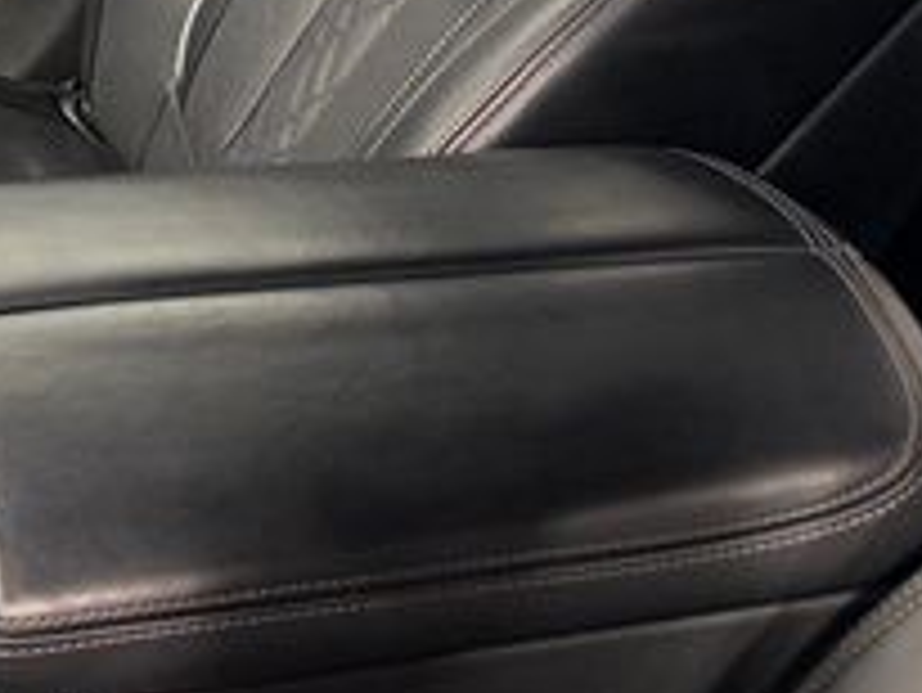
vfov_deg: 18.0
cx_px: -99
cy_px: -284
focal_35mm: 75
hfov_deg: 24.2
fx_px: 1999
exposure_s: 1/60
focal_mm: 6.76
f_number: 1.78
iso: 250
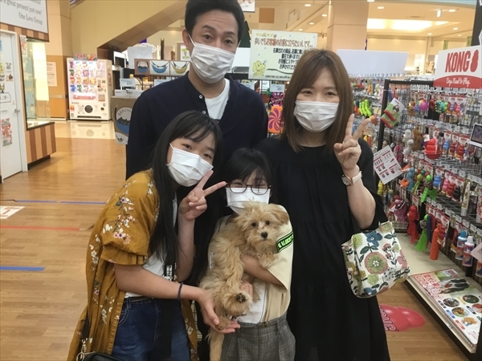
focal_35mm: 31
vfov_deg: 45.4
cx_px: 241
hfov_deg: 58.4
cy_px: 180
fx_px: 432
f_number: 2.4
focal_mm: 3.3
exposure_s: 1/33
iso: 80
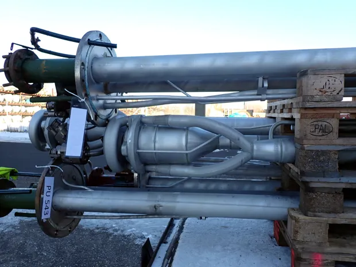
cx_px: 178
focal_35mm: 25
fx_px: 257
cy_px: 134
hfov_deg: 69.4
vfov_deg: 54.9
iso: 100
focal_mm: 4.5
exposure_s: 1/250
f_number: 2.8
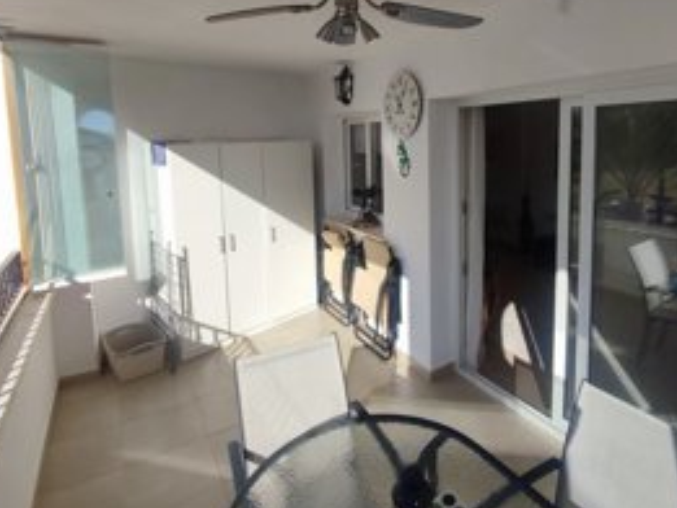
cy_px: 187
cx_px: 385
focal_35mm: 22
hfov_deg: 76.0
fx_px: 430
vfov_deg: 60.2
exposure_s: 1/1648
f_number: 2.2
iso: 50
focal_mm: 1.65
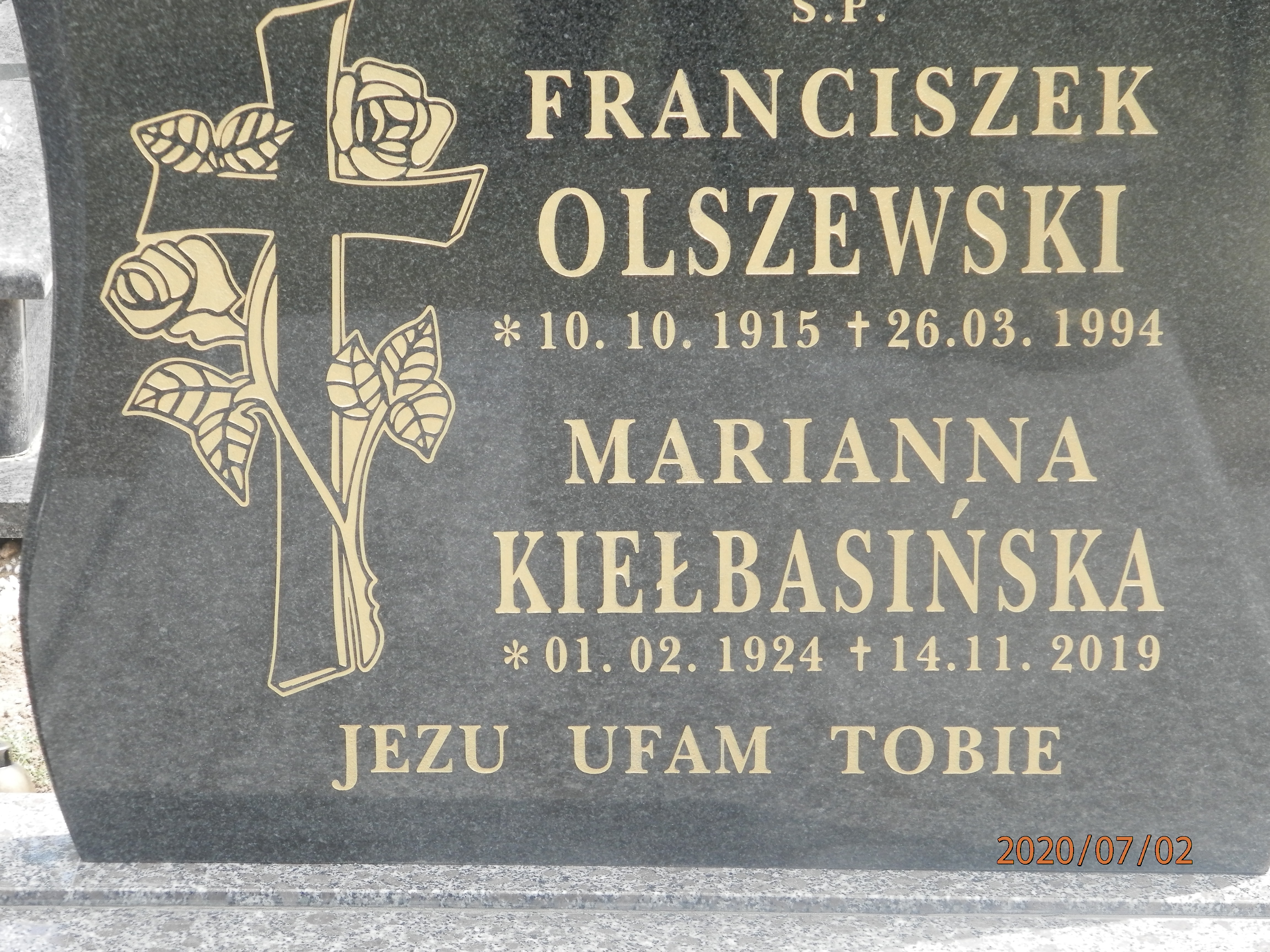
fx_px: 3889
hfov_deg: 18.5
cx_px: 635
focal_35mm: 106
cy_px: 476
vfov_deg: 14.0
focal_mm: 19
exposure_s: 1/160
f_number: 4.5
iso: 160
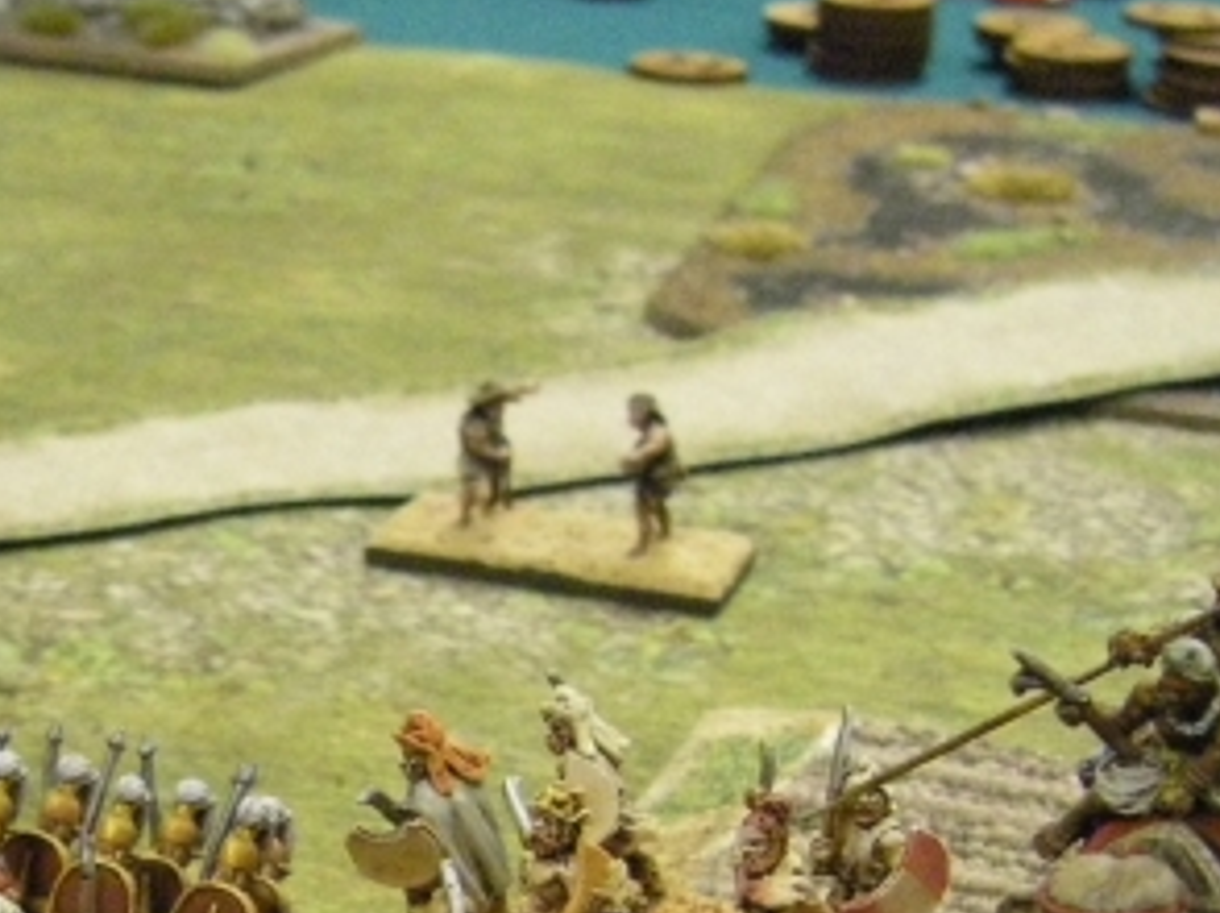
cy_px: 963
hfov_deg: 19.2
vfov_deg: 14.5
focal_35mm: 100
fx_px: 3522
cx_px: 52
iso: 800
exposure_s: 1/50
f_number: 3.5
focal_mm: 6.3
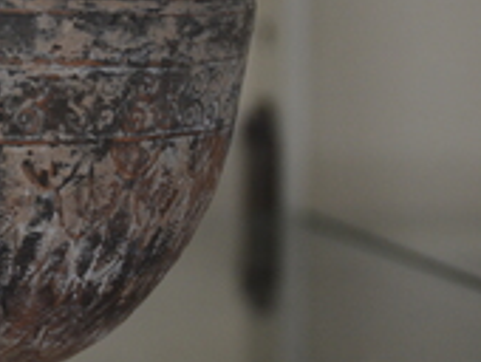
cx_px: -88
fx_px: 4915
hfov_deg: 5.6
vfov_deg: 4.2
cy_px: 92
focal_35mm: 353
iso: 1250
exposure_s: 1/125
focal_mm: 95
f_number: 5.3
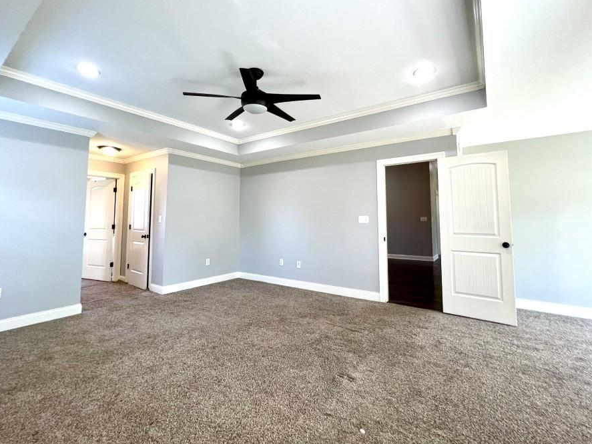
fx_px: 257
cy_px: 201
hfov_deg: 98.1
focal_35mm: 15
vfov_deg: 81.6
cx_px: 306
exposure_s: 1/120
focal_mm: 1.57
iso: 200
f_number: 1.8
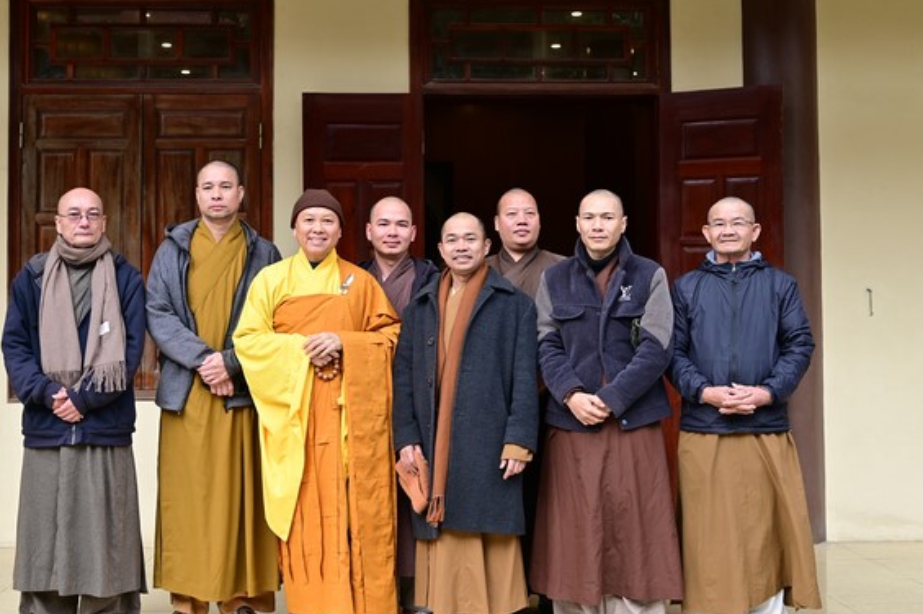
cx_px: 400
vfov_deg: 29.2
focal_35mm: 46
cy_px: 292
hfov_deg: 42.7
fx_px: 1179
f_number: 5.6
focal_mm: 40
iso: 125
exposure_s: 1/125
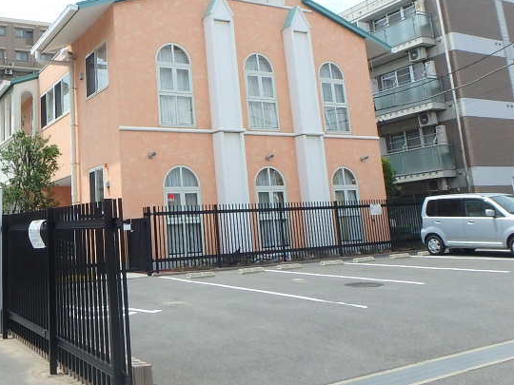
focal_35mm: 37
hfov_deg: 48.6
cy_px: 130
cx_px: 143
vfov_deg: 38.3
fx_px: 549
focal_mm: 3.7
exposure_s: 1/400
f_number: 6
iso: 125
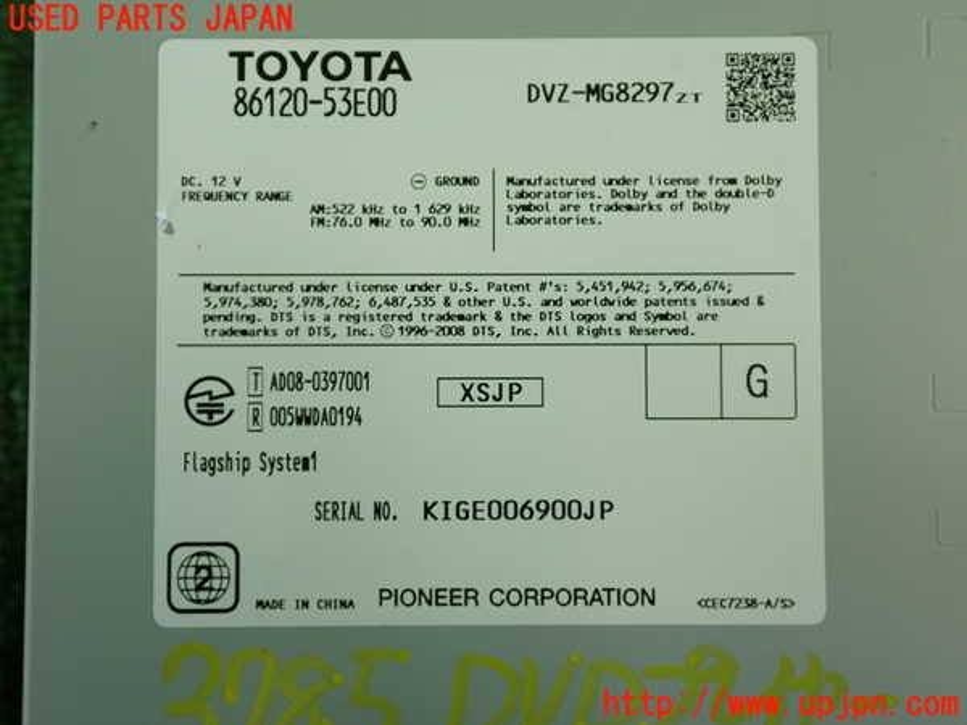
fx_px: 1062
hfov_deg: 49.0
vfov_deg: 37.7
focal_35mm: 38
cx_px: 484
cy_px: 362
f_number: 2.7
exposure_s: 1/125
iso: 200
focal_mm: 6.83
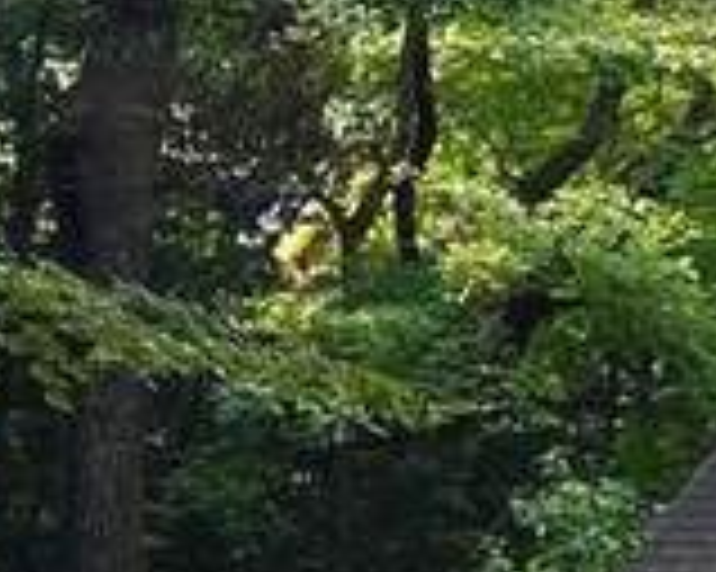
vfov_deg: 7.6
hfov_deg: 7.9
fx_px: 4320
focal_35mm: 204
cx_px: 2315
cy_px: 104
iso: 50
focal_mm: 5.7
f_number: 1.5
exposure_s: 1/421
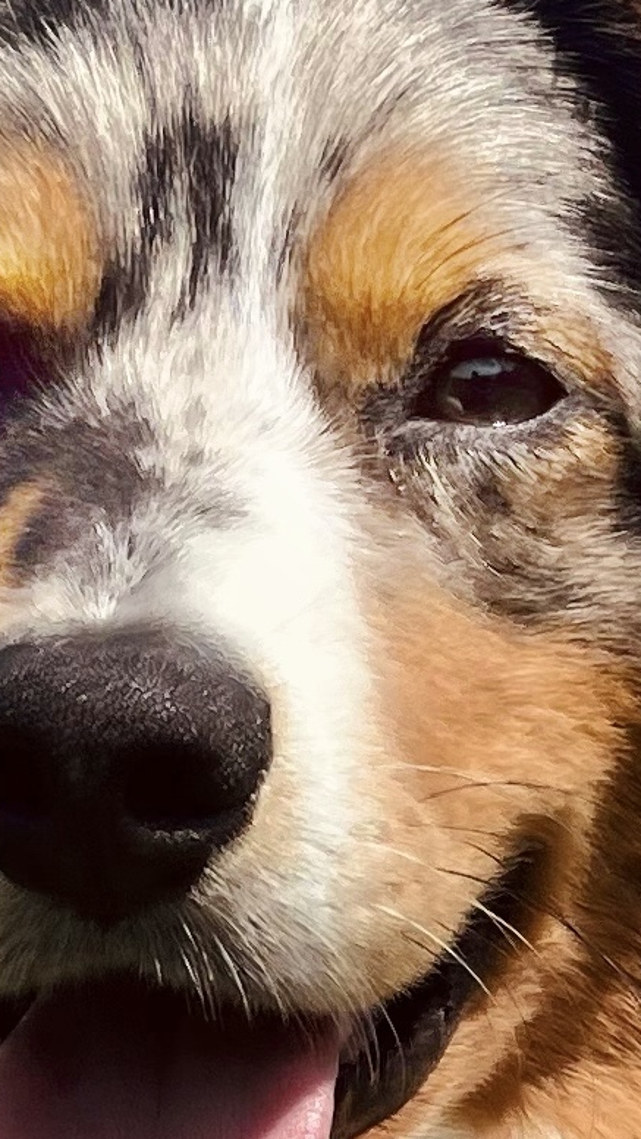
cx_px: 816
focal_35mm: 147
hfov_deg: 8.2
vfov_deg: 13.5
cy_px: 1876
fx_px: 4442
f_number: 1.6
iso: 50
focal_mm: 4.2
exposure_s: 1/5051
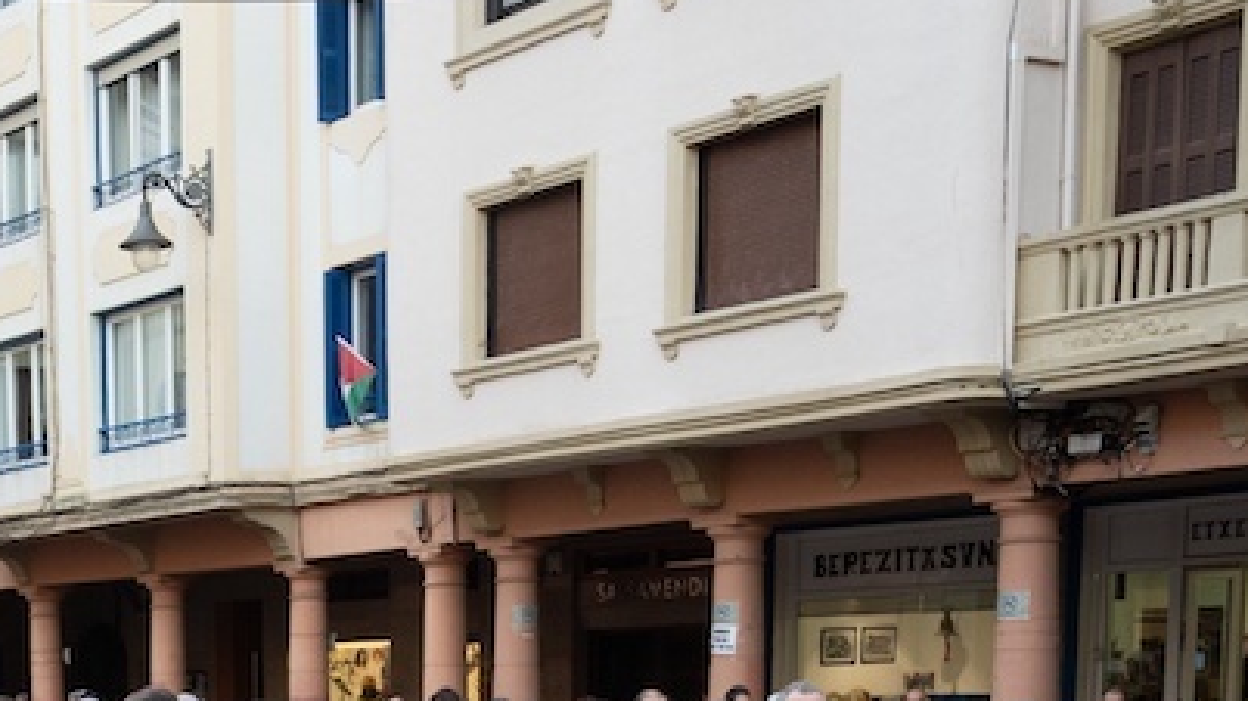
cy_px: 1070
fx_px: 2482
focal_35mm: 75
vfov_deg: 14.9
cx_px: -59
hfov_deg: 26.4
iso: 1000
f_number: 4
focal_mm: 24
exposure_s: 1/200
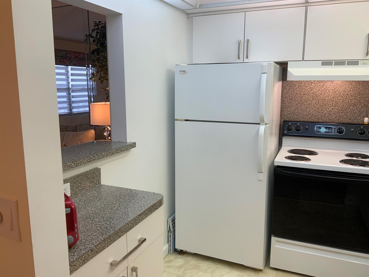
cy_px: 138
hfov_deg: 61.7
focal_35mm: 29
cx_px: 184
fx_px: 309
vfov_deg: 48.2
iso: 64
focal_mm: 3
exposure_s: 1/120
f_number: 1.8
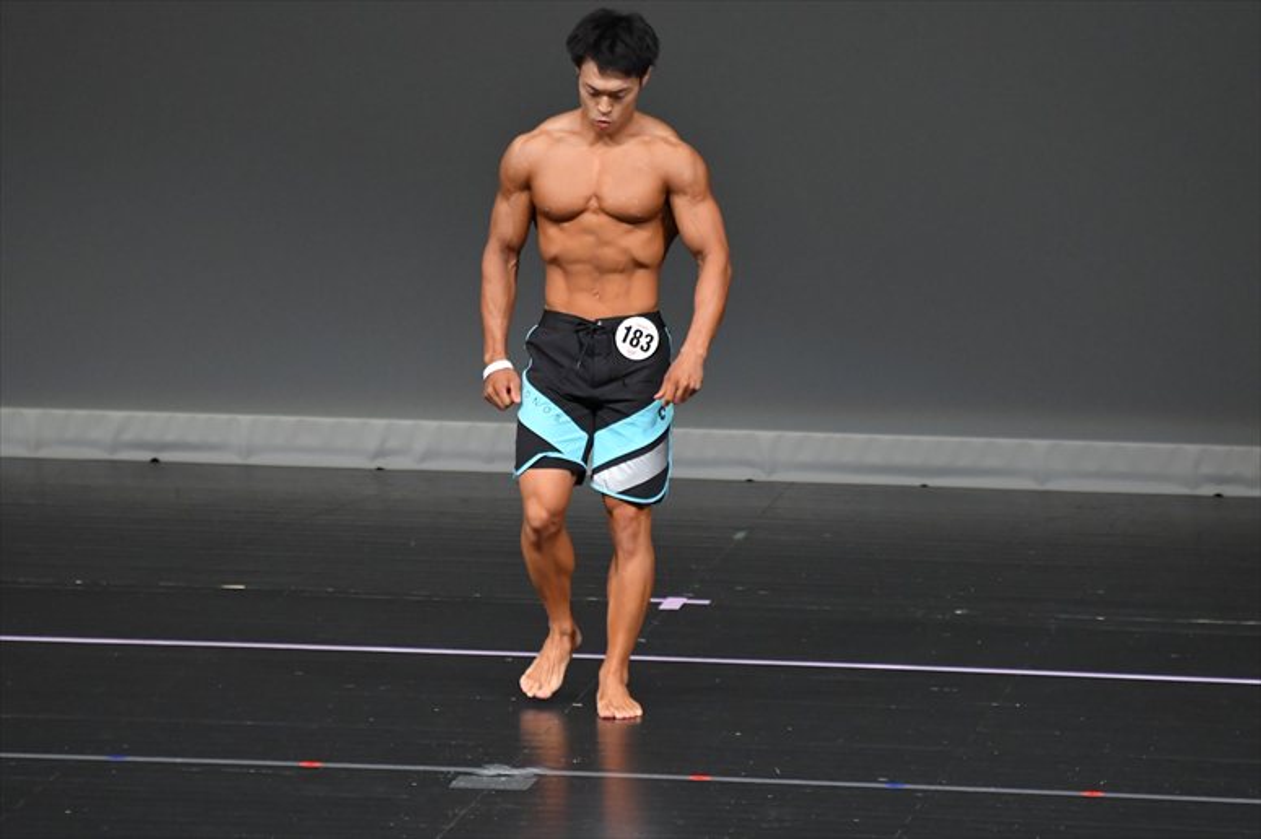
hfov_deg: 5.5
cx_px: 630
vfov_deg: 3.7
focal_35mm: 375
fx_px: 13129
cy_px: 420
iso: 4000
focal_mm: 250
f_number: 5.6
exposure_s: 1/400
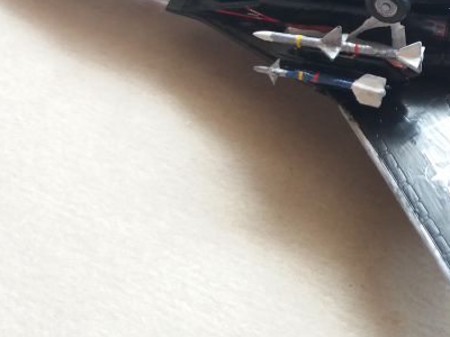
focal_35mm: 56
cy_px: 64
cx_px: 410
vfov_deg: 25.6
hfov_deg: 32.5
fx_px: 728
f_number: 1.9
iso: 160
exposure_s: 1/30
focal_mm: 3.7
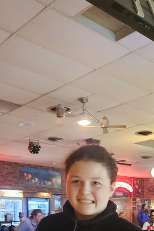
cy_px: 232
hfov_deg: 27.0
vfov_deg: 35.7
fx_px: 321
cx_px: 83
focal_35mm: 50
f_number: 1.8
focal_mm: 5.4
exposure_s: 1/24
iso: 640
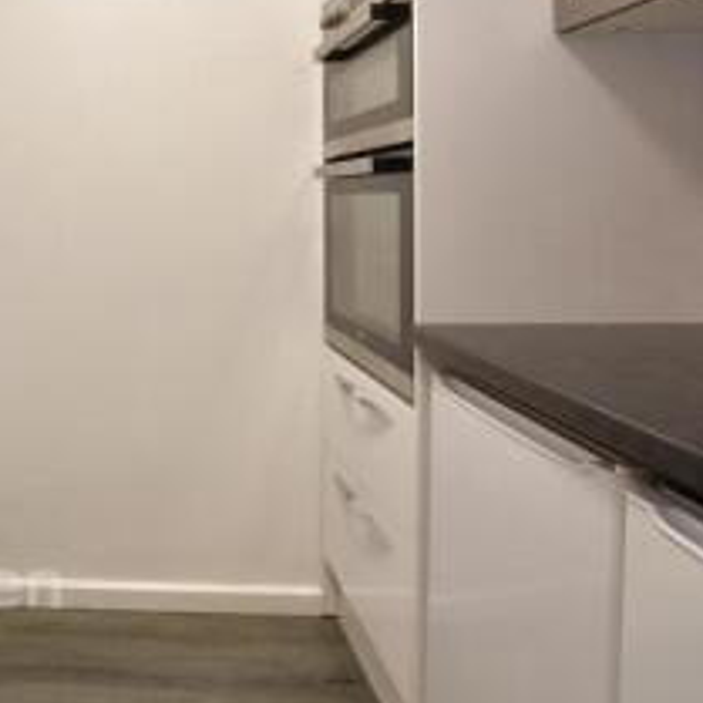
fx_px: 666
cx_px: 71
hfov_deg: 49.6
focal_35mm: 29
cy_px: 217
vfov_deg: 54.1
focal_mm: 10
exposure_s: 1/13
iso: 250
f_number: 8
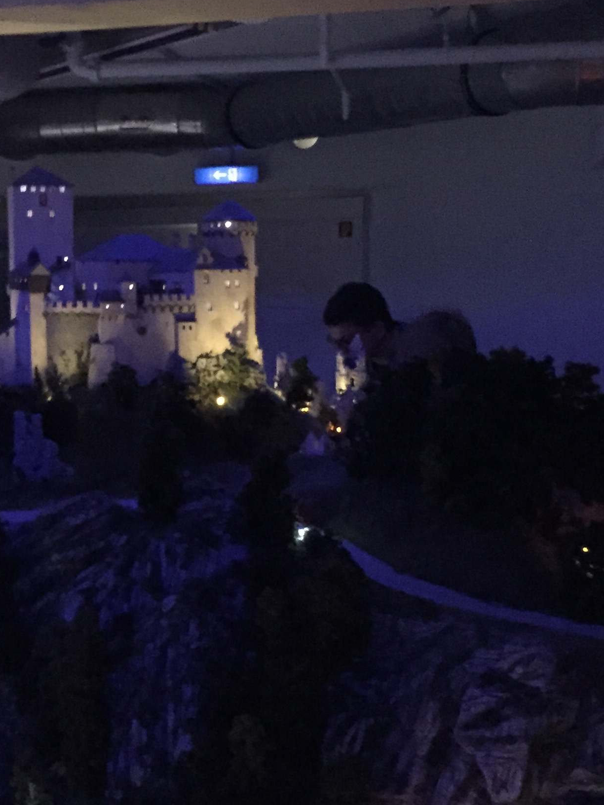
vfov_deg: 33.2
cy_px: 395
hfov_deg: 25.1
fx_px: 1349
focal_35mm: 58
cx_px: 190
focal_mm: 4.15
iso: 2000
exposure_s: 1/15
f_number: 2.2
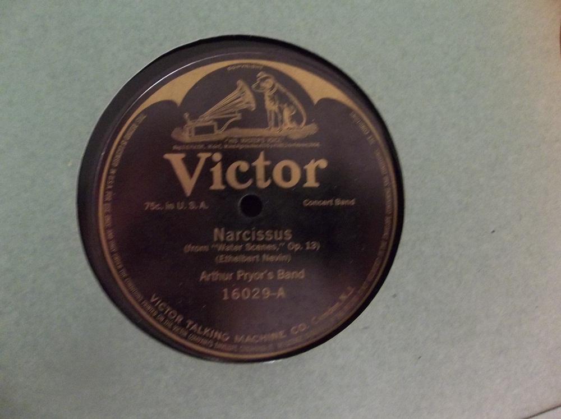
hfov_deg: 65.4
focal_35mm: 27
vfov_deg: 51.2
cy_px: 210
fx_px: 437
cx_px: 280
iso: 400
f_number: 3.5
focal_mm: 4.9
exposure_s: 1/8
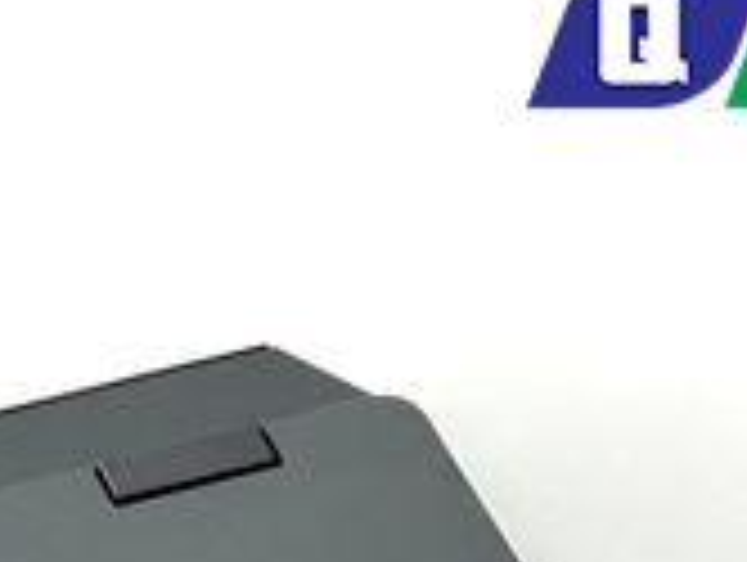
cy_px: 1223
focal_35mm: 231
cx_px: -333
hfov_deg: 8.4
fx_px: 4992
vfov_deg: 6.2
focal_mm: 6.76
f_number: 1.78
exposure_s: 1/147
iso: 50
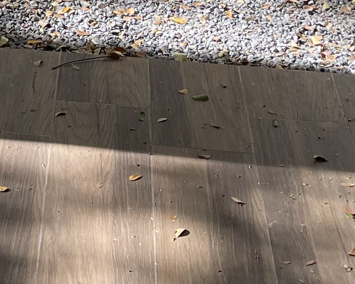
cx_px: -136
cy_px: -245
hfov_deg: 15.1
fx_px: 1261
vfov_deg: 11.8
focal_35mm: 120
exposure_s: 1/383
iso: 32
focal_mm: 5.1
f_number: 1.6
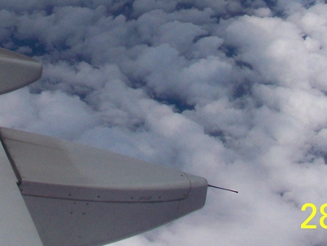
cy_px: -59
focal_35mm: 99
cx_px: 60
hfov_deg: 19.6
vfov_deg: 14.4
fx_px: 935
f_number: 8
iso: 80
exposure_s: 1/1000
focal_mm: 5.85
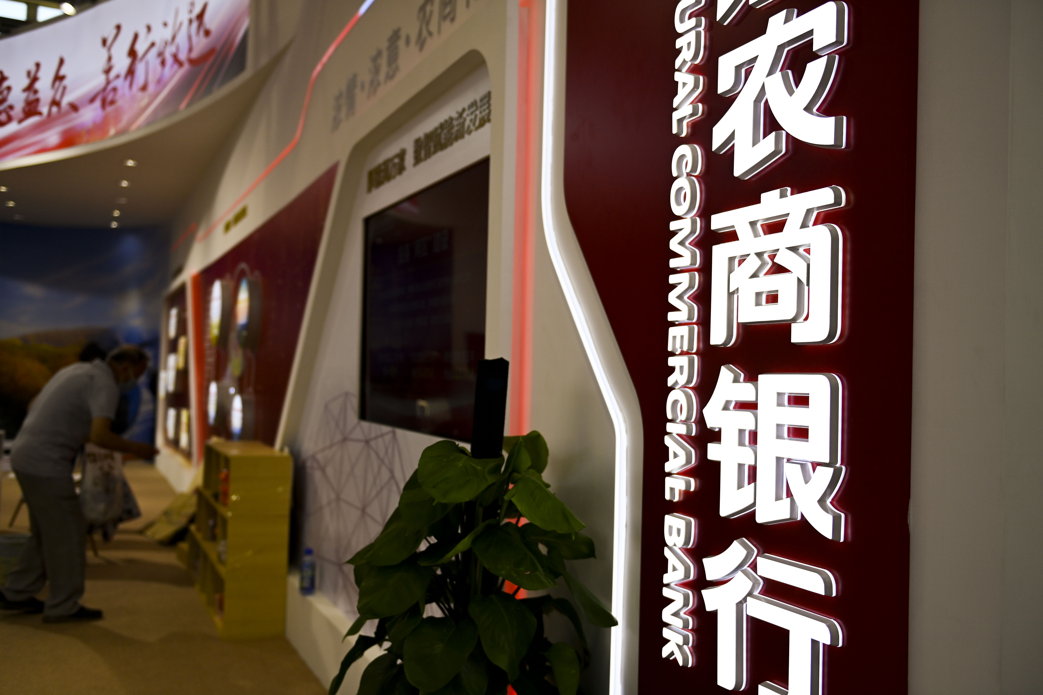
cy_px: 348
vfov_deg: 38.9
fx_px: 985
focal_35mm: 34
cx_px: 522
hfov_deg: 55.8
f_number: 2.8
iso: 160
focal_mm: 34
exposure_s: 1/640
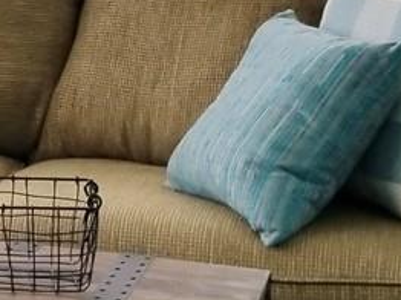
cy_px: -124
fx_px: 1840
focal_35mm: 159
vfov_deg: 9.1
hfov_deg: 11.9
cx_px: -197
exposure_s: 1/894
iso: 50
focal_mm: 4.3
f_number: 1.7
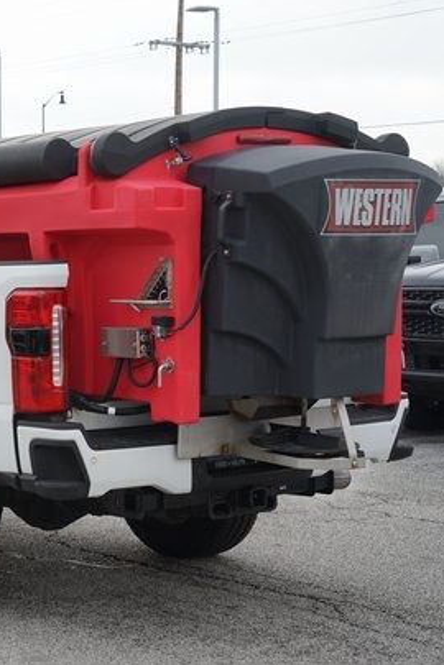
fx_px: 1665
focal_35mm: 90
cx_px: -46
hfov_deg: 14.8
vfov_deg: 22.6
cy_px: 316
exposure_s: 1/100
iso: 100
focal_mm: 57
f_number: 8
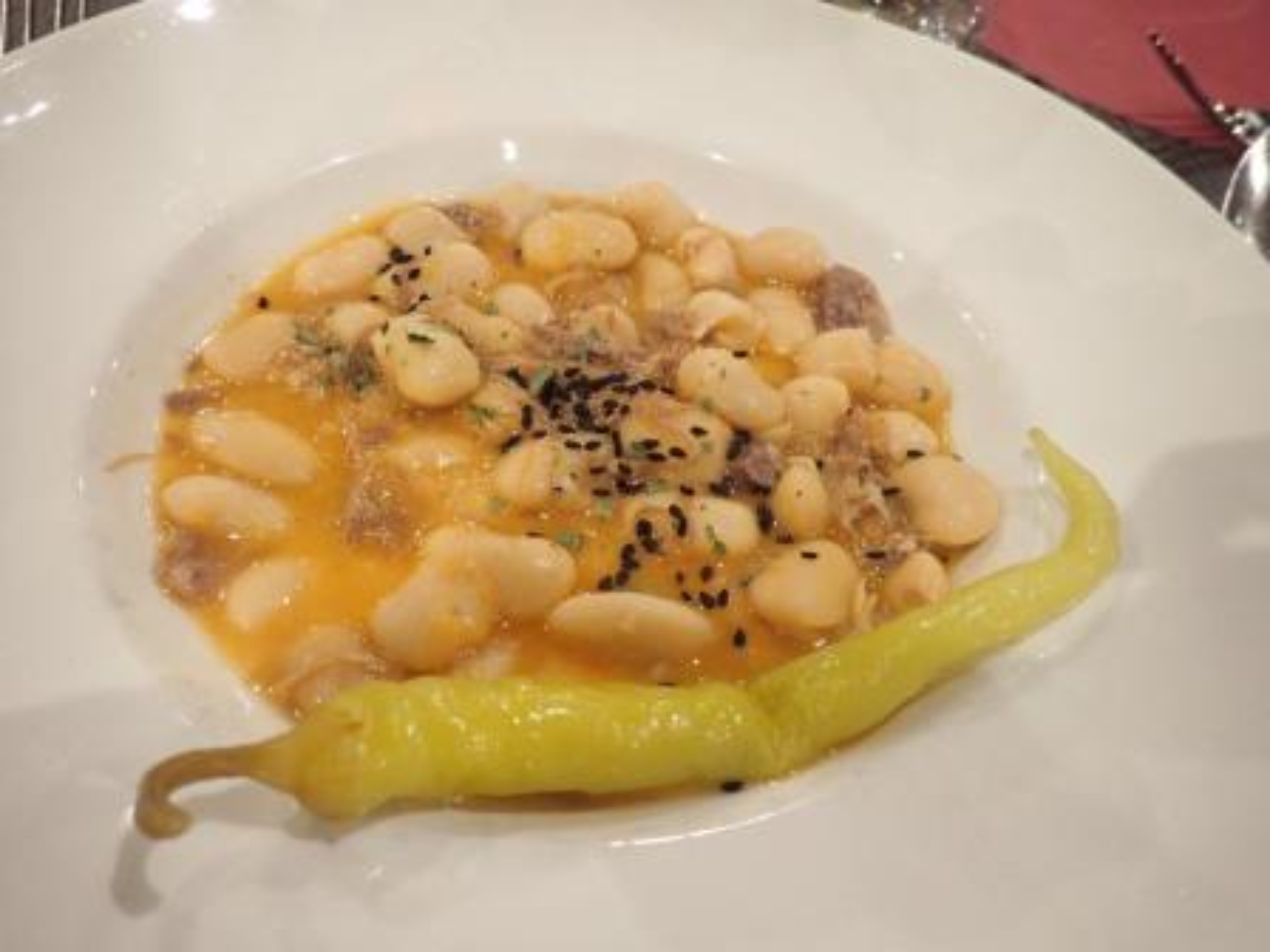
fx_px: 917
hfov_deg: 69.4
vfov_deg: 54.9
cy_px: 476
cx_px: 635
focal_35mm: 25
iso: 640
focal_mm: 4.5
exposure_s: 1/60
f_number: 2
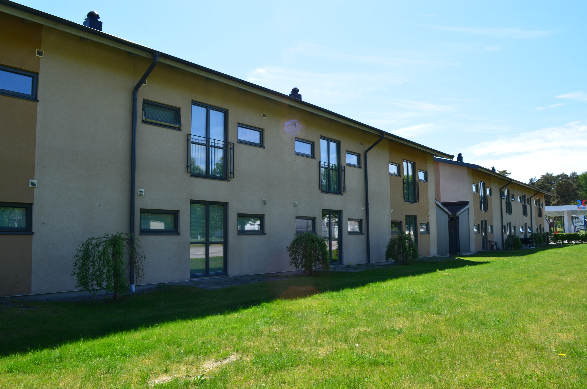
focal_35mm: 27
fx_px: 439
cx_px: 294
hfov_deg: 67.5
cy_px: 194
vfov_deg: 47.7
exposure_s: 1/125
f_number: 11
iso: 200
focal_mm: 18
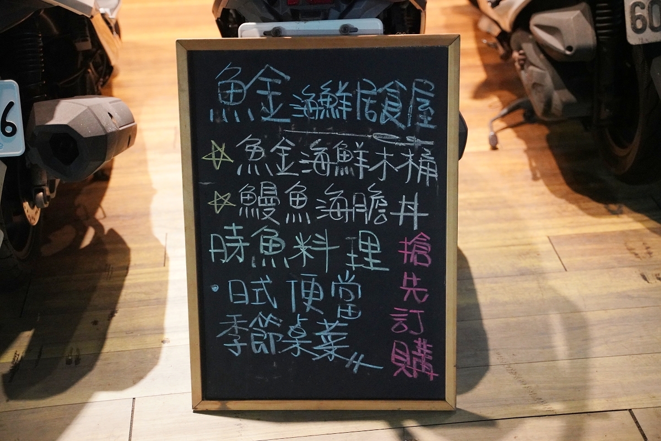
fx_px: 1010
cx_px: 330
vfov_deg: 24.6
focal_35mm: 55
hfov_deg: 36.2
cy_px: 220
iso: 12800
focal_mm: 55
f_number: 2.8
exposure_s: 1/125
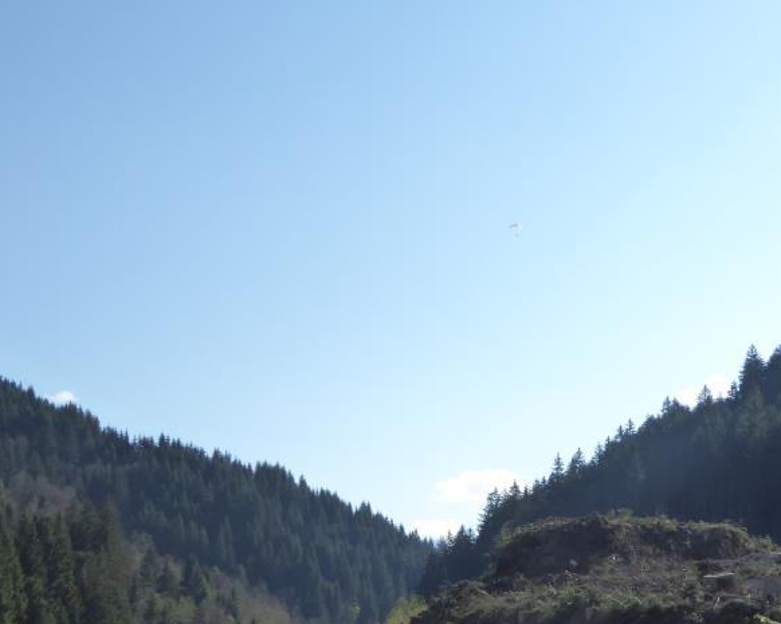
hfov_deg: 33.8
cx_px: 533
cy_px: 511
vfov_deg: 27.0
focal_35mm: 55
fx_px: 1271
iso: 160
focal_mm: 5.4
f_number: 3.5
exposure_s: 1/1000
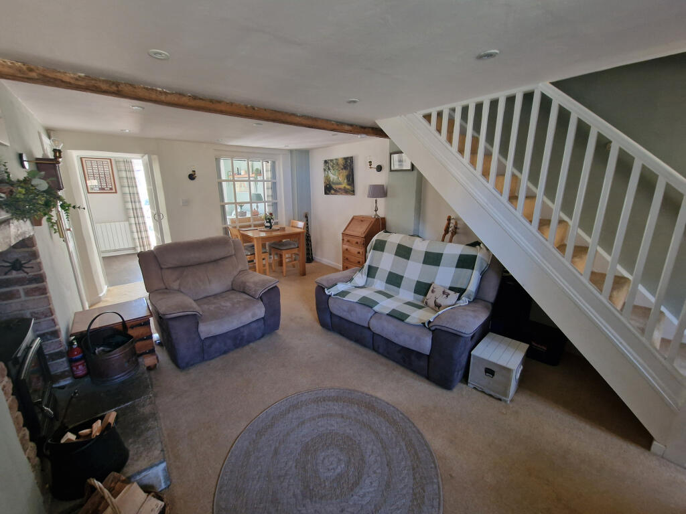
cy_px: 257
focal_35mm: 13
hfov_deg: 106.2
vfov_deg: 89.9
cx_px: 343
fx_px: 258
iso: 320
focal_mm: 2.2
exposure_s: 1/30
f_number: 2.2
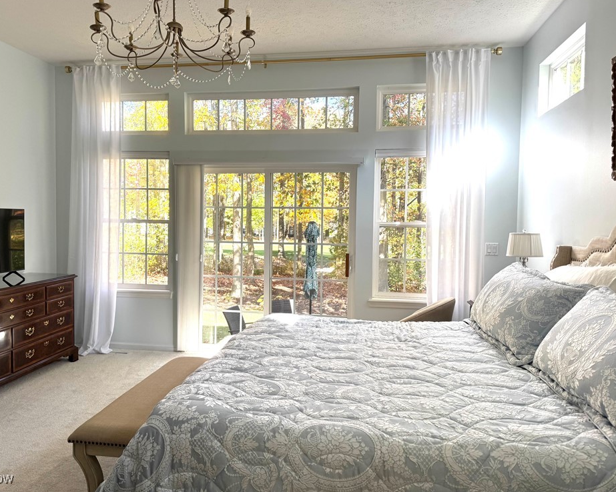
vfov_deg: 54.9
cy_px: 237
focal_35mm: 26
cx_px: 289
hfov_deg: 66.0
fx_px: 474
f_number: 1.78
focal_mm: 6.76
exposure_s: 1/362
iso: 80
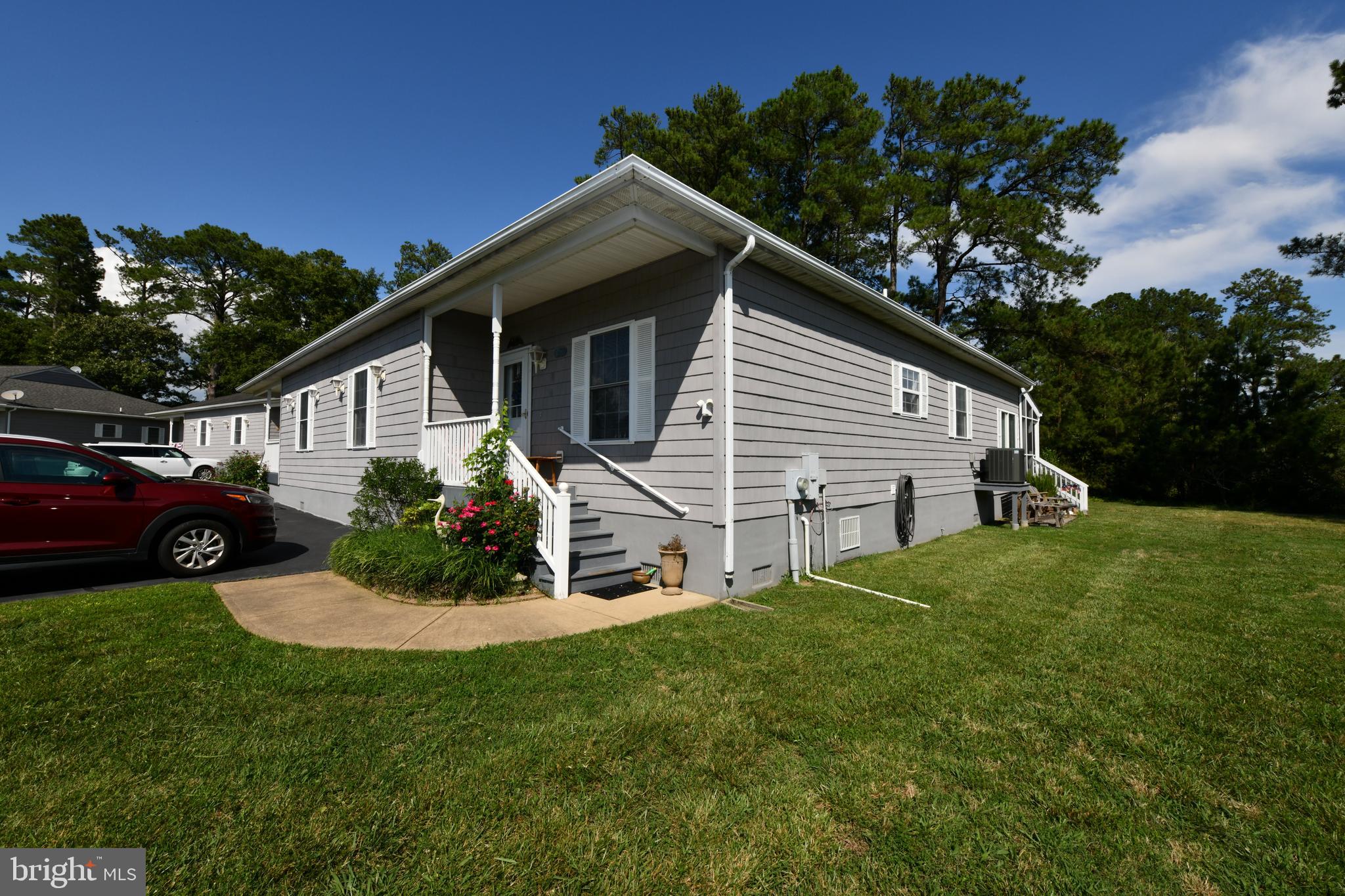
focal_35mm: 14
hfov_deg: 104.3
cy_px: 448
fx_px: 523
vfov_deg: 81.2
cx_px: 672
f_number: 22
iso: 250
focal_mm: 14
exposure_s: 1/250
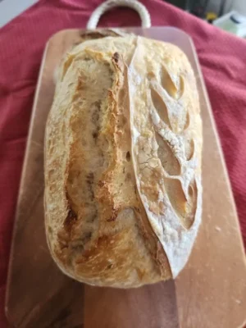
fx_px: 218
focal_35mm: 23
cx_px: 123
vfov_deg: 73.9
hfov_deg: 58.9
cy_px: 164
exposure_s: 1/60
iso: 320
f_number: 1.8
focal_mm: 5.54
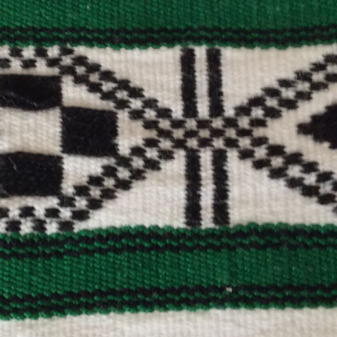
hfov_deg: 20.6
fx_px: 925
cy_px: 126
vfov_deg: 20.6
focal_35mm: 84
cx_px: 137
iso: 80
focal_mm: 3.3
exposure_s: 1/25
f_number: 2.4
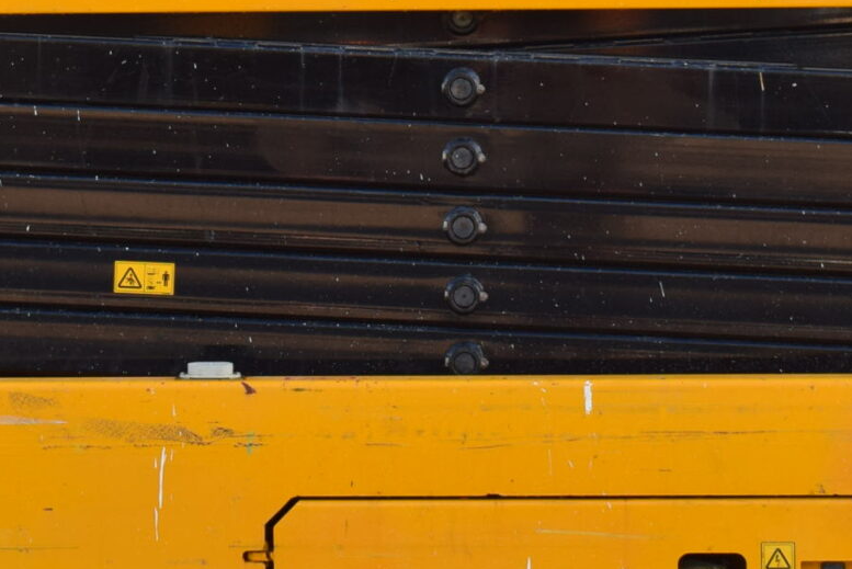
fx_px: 4215
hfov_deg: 11.5
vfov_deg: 7.7
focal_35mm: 178
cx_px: 385
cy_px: 10
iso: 400
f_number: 7.1
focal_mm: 36
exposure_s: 1/200
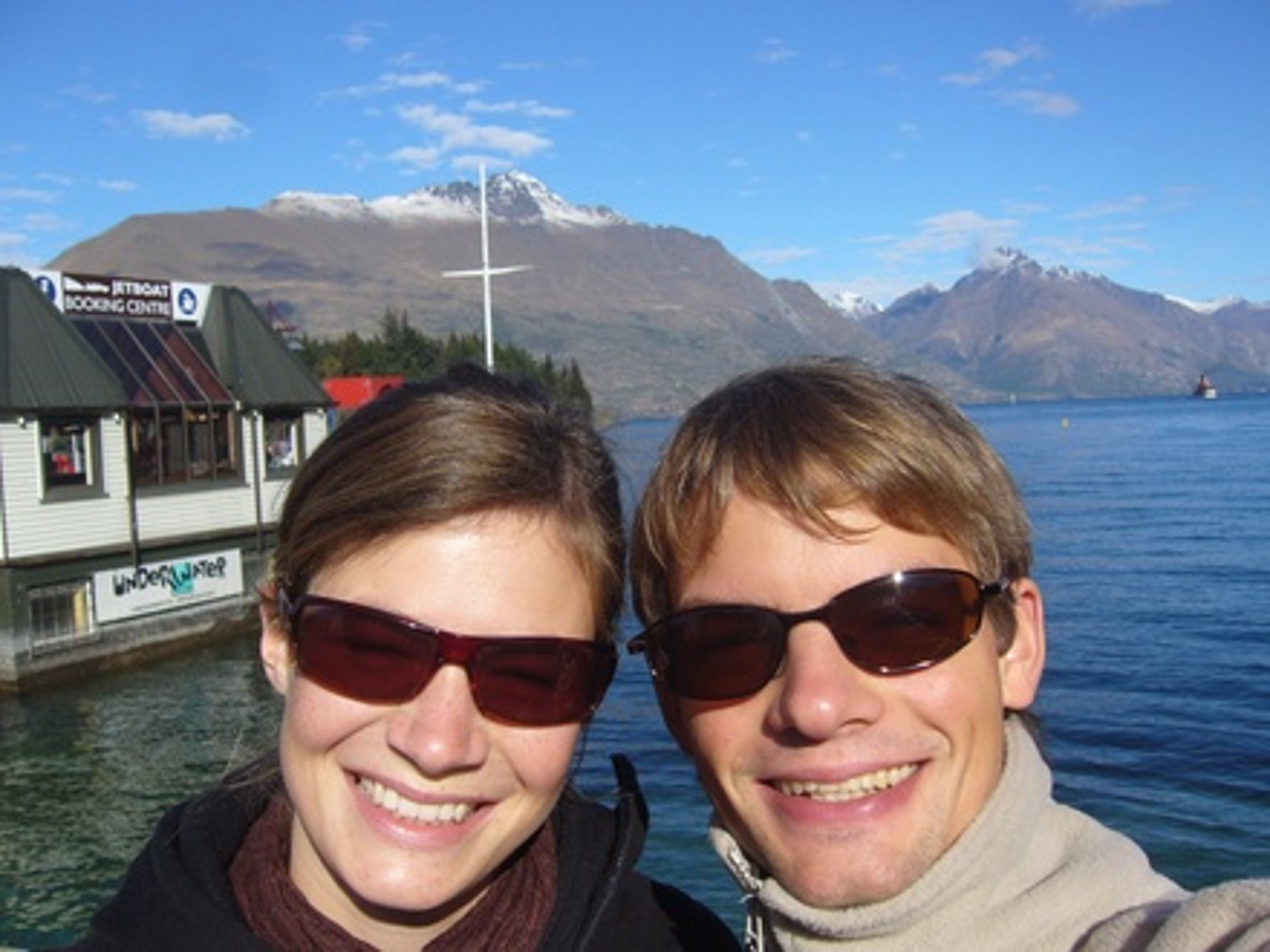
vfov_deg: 40.7
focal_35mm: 35
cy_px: 476
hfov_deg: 52.6
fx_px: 1284
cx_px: 635
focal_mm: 5.8
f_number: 5.6
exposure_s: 1/400
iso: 80
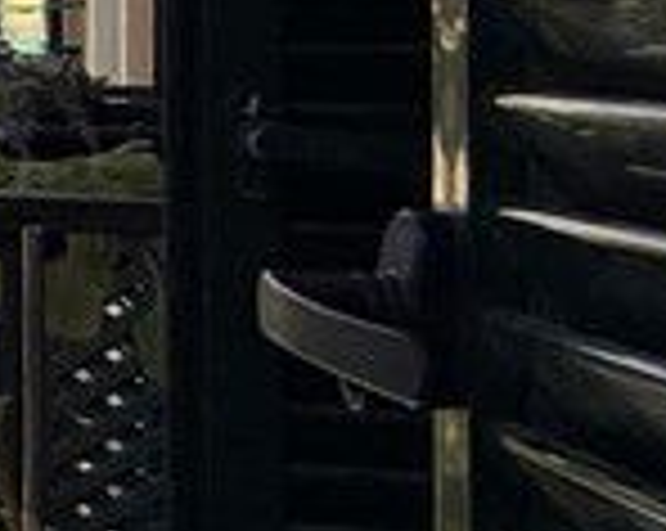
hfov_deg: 8.3
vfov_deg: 13.7
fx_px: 2185
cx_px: -1966
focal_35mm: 111
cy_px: 0
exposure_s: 1/1312
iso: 50
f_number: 2.2
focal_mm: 2.22
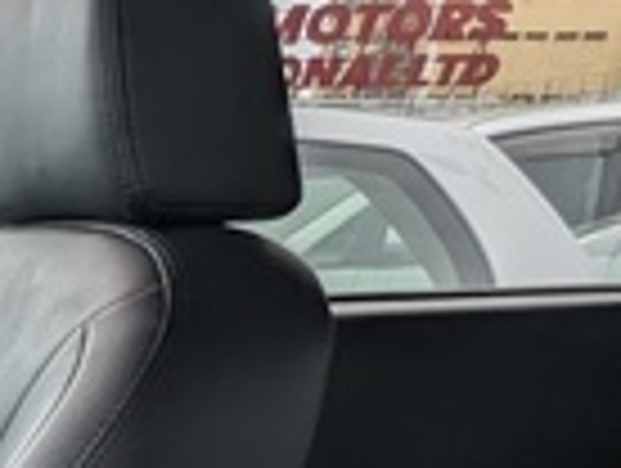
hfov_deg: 17.0
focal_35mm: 75
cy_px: 657
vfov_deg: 18.0
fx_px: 1348
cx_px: -695
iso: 42
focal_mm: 1.95
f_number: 2.2
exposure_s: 1/338
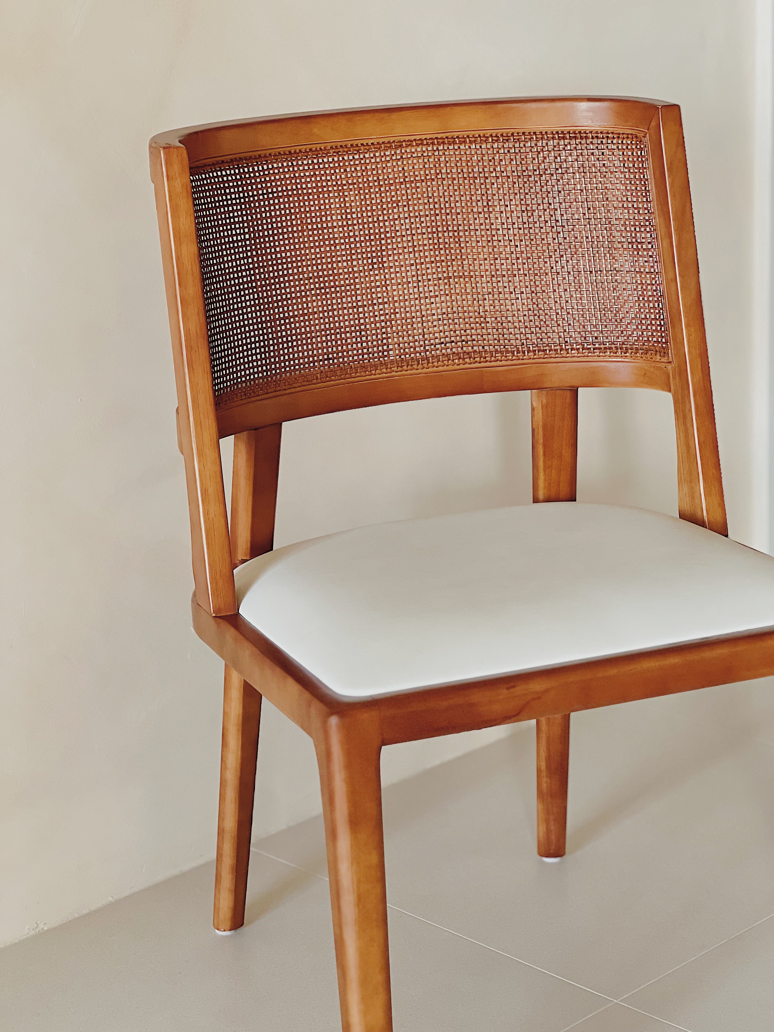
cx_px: 387
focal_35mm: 77
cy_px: 516
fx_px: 2296
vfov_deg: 25.3
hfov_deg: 19.1
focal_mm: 9
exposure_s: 1/33
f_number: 2.8
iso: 400
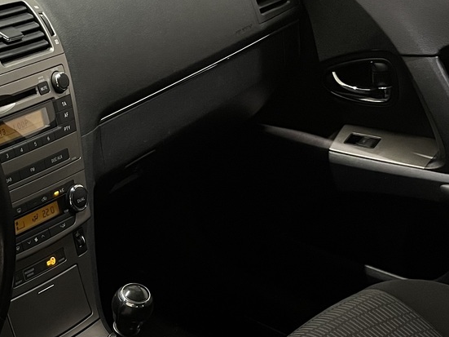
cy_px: 437
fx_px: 882
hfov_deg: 27.4
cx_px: 33
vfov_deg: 19.9
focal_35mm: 68
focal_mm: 4.2
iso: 500
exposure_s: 1/50
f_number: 1.6
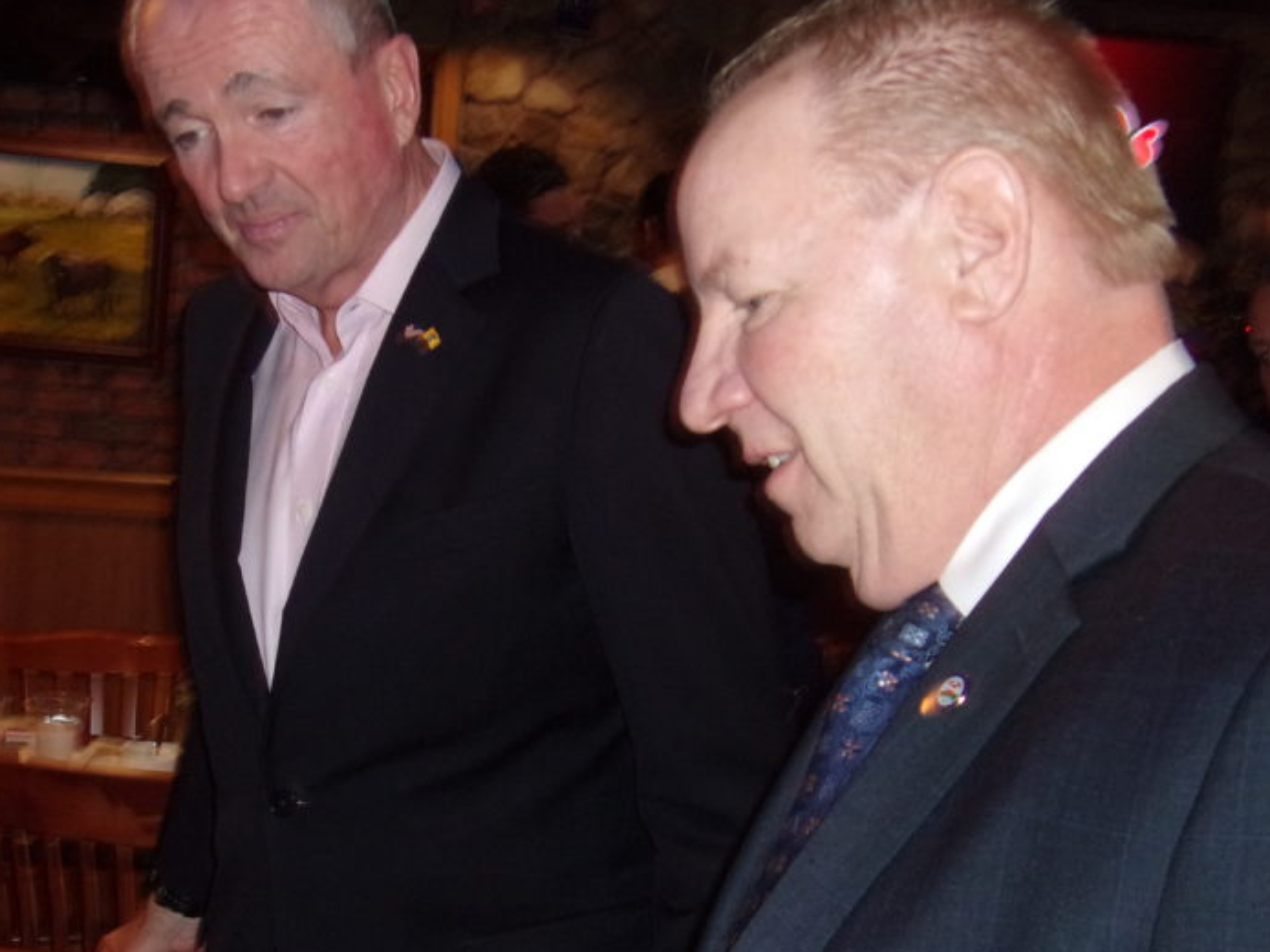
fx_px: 2274
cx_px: 560
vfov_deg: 23.6
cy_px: 536
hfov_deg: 31.2
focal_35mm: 62
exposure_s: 1/34
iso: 200
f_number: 3.7
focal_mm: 7.6
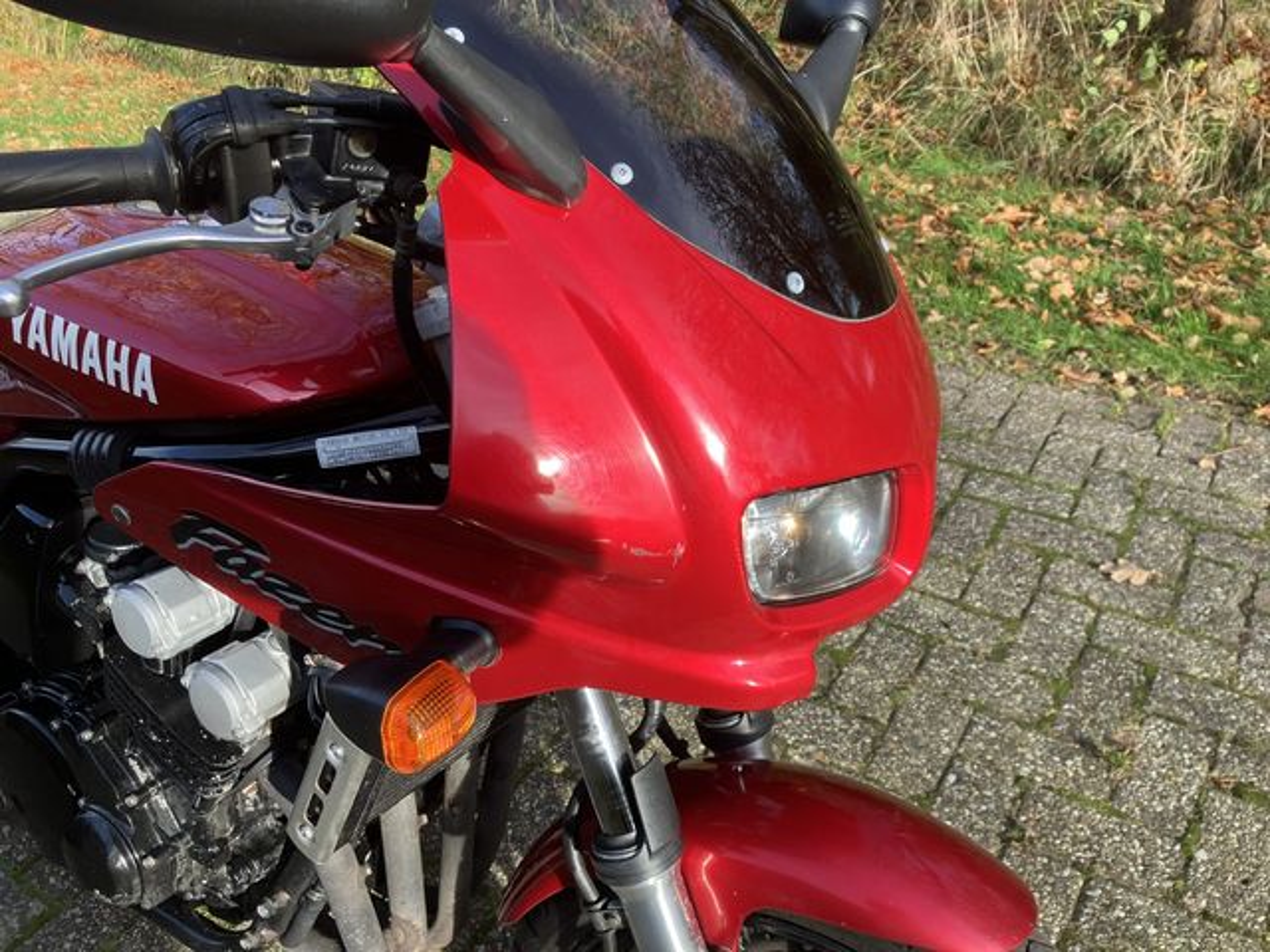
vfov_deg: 49.7
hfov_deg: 63.4
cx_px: 635
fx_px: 1027
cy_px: 476
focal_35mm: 28
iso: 32
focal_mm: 3.99
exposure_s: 1/329
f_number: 1.8
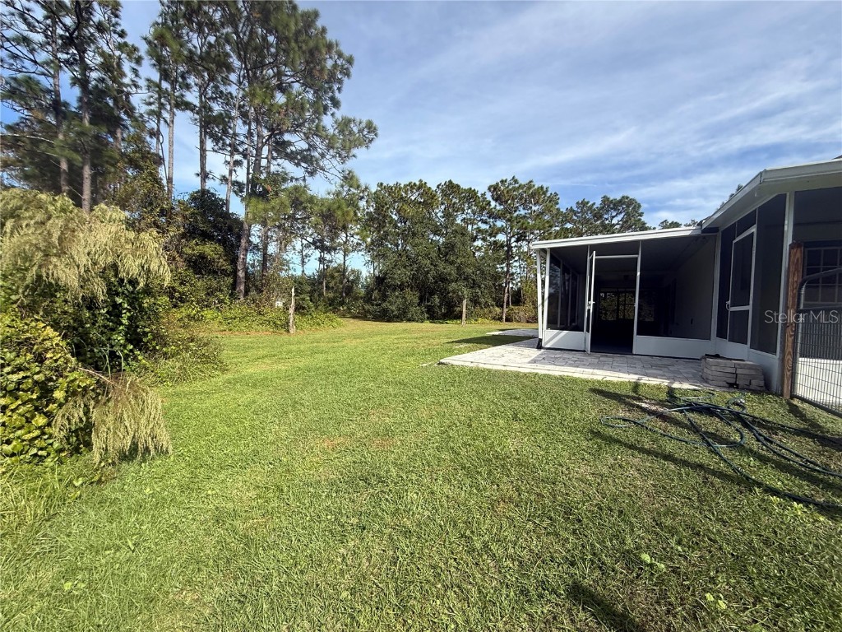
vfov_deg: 85.7
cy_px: 316
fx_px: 341
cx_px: 421
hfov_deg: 102.1
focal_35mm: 14
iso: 50
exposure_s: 1/1125
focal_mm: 2.22
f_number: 2.2
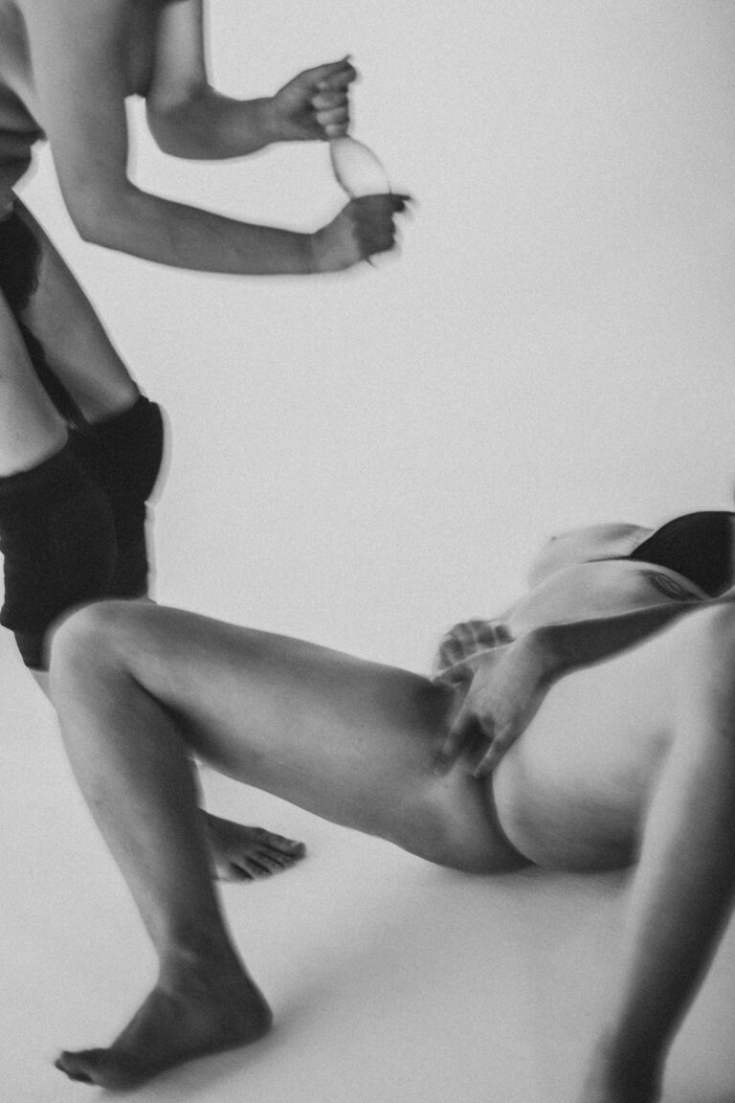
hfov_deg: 16.3
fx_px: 2572
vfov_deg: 24.2
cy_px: 552
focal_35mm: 84
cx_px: 368
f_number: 1.2
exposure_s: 1/25
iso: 160
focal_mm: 56
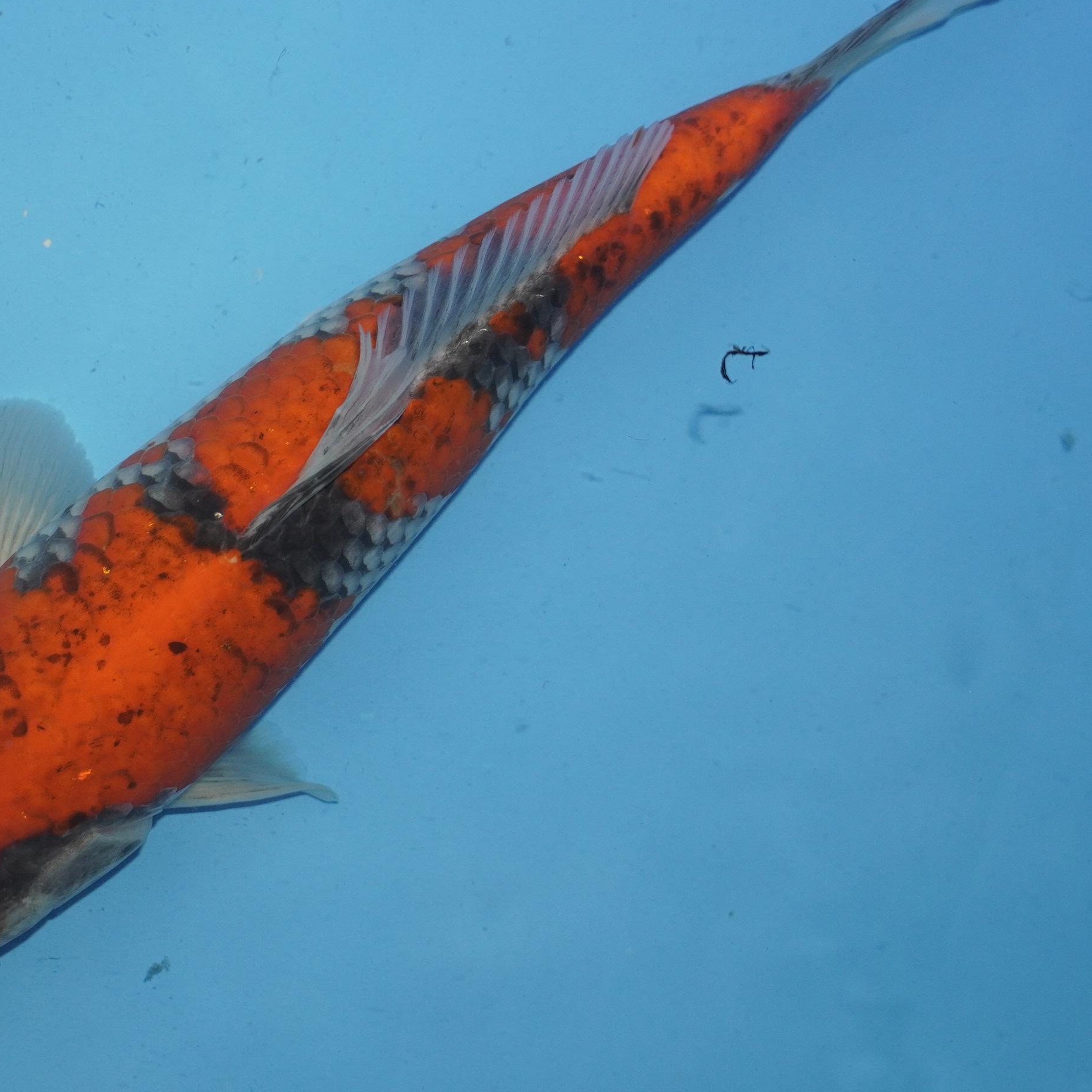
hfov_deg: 19.6
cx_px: 283
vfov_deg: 19.7
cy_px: 533
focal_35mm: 88
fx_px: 3141
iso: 1000
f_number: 5
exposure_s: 1/160
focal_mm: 42
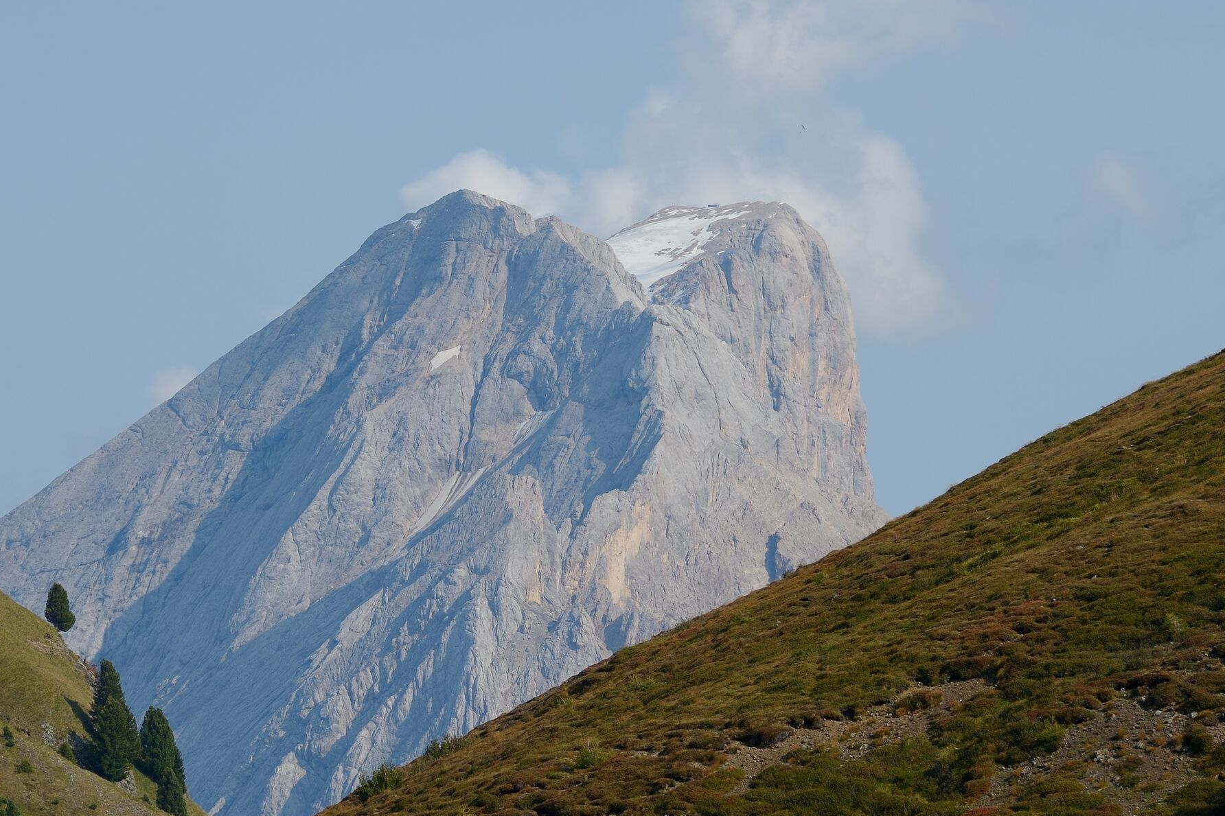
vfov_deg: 5.1
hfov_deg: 7.7
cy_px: 444
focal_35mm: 269
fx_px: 9152
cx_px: 434
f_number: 8
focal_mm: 200
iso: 100
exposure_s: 1/320
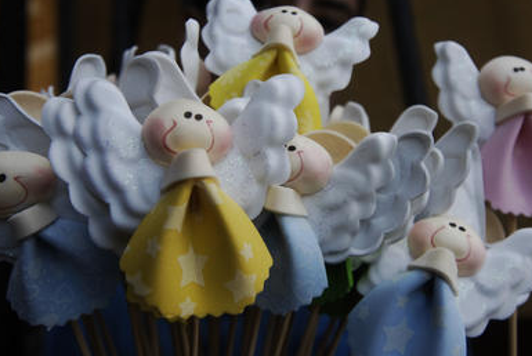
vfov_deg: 34.2
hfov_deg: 49.4
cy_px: 136
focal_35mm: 39
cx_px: 296
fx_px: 577
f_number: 3.2
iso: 400
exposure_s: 1/1000
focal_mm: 20
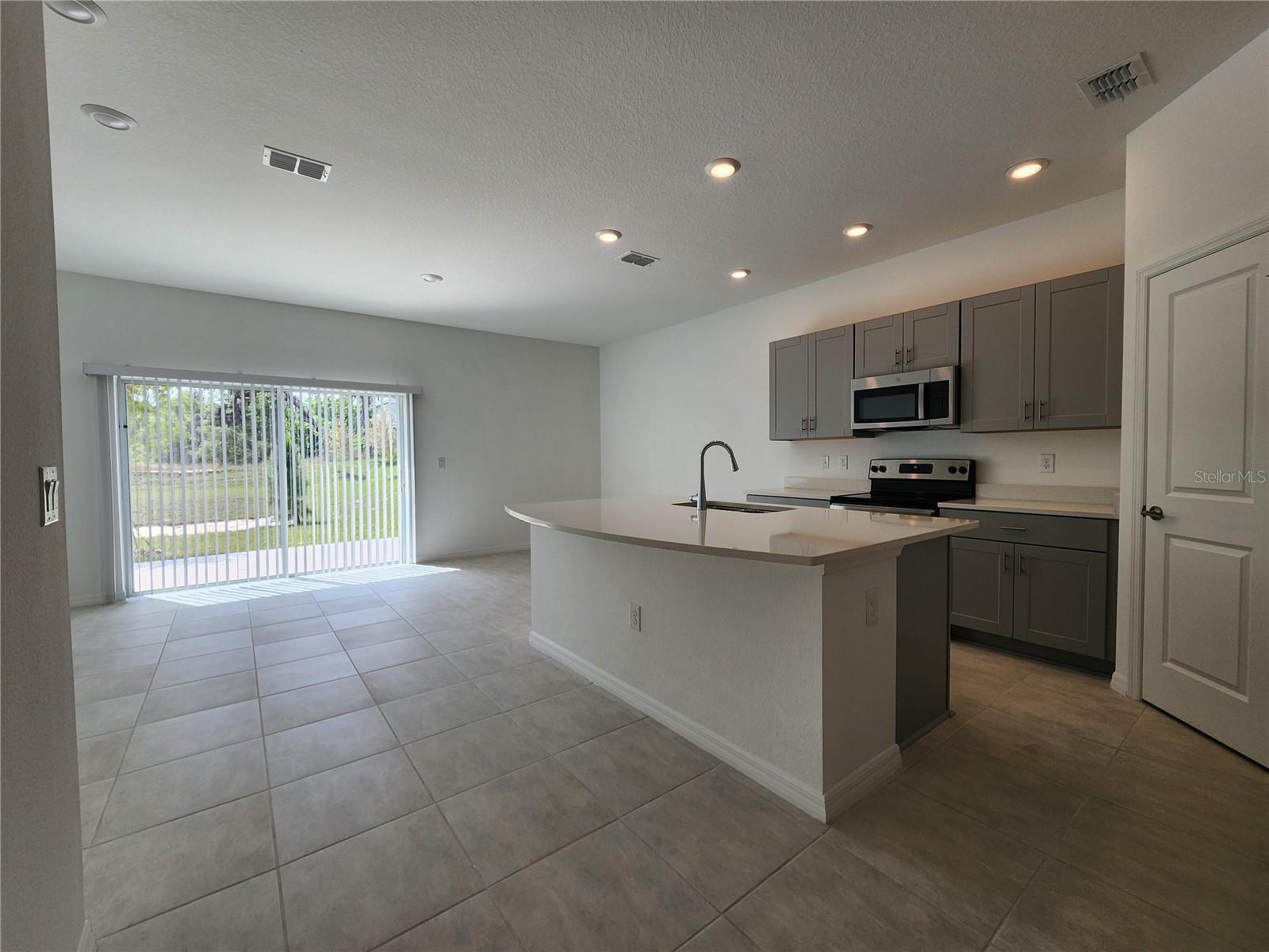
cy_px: 476
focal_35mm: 13
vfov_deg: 89.9
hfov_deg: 106.2
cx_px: 634
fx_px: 477
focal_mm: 2.2
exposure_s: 1/296
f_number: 2.2
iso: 50
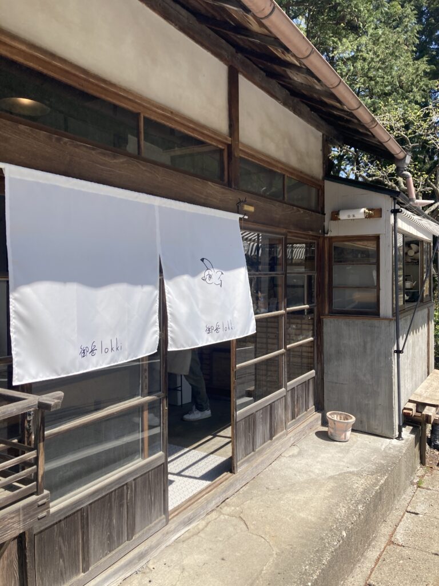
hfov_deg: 49.7
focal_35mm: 28
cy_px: 293
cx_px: 220
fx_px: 473
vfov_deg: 63.4
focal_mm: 3.99
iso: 20
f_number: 1.8
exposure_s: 1/1333
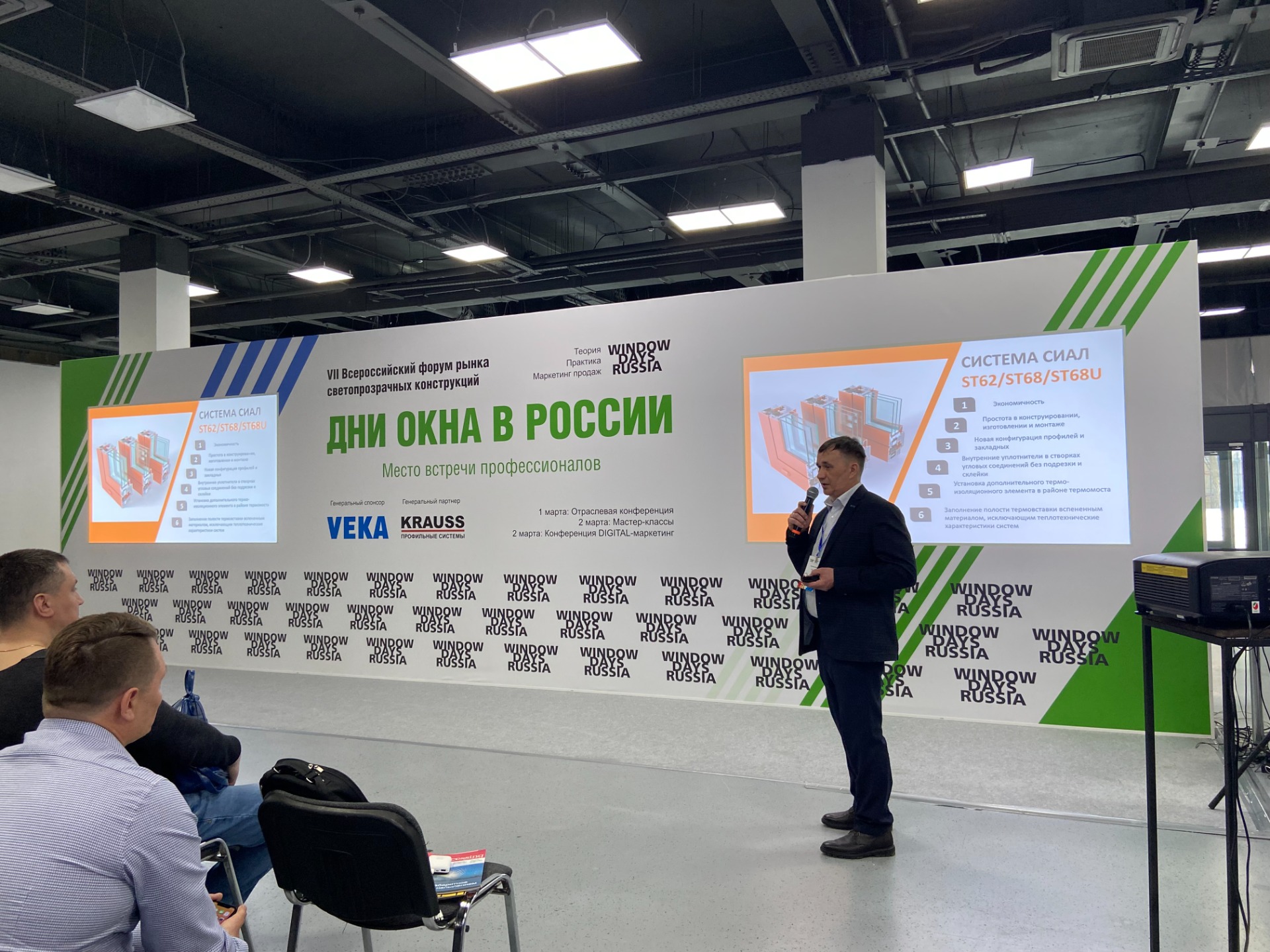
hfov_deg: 67.3
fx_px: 954
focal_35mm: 26
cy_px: 476
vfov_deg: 53.1
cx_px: 635
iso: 100
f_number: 1.8
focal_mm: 4.25
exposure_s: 1/100
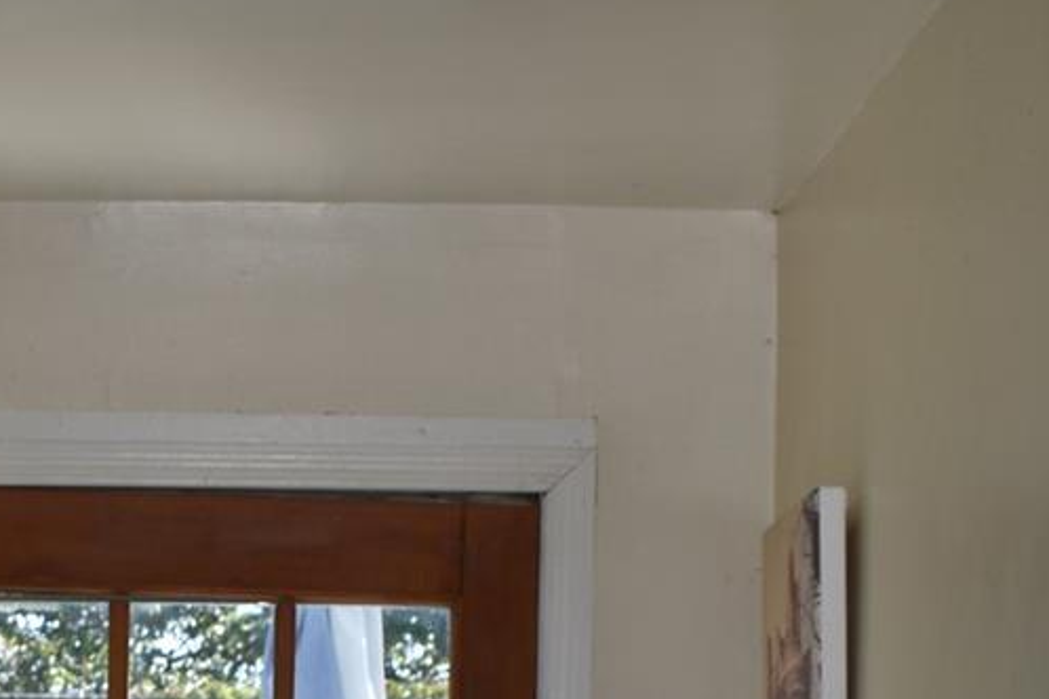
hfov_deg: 18.1
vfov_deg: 11.3
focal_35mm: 111
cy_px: 1317
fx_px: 3234
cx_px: 76
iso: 110
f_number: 5
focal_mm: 18
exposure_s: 1/200
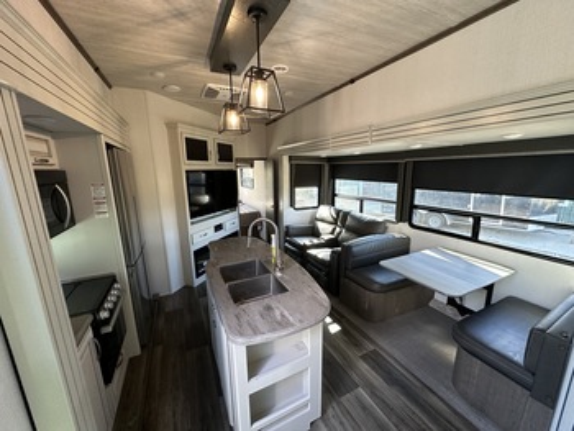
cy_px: 216
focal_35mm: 14
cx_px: 287
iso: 320
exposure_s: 1/65
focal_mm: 2.22
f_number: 2.2
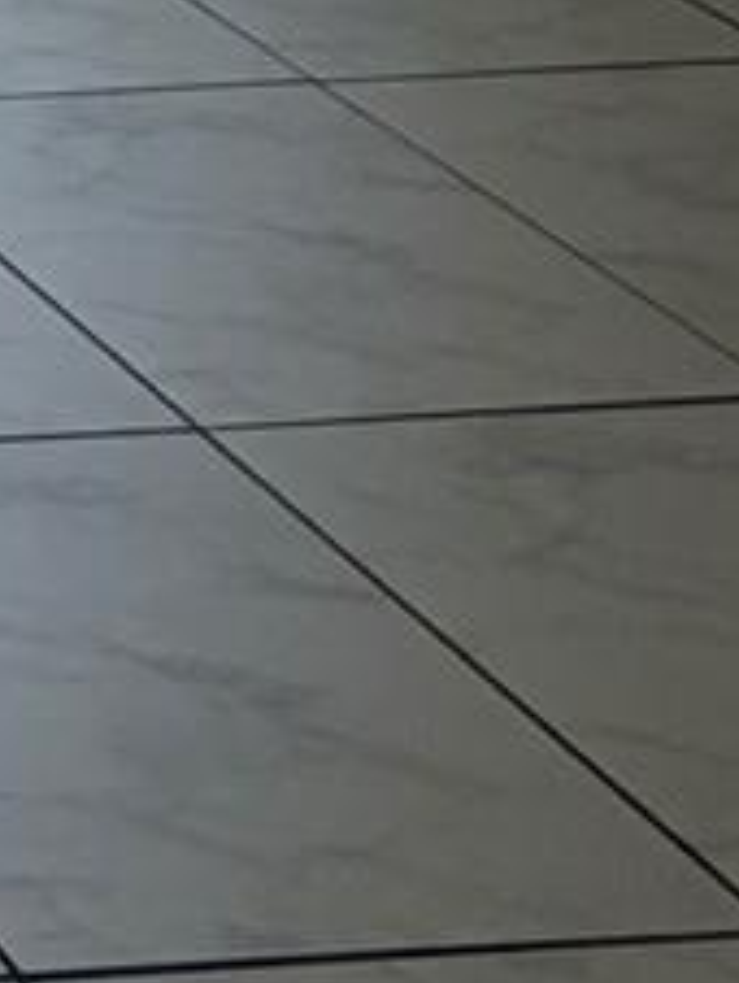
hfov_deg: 9.5
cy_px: -953
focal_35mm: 99
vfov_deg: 15.8
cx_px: -1787
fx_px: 2813
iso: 125
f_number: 2.2
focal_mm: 2.22
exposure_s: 1/120
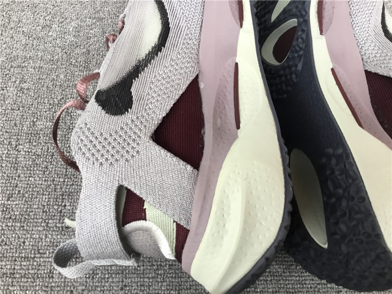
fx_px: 351
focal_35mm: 31
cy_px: 147
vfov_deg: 45.4
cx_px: 196
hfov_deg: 58.4
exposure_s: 1/33
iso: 25
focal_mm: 3.3
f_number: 2.4
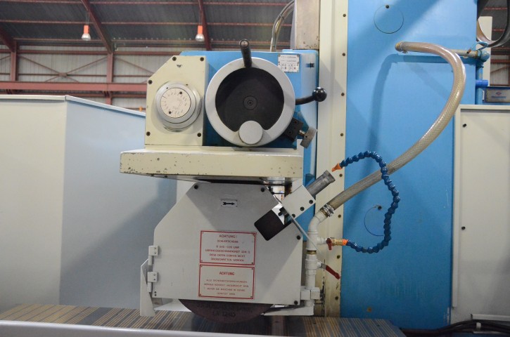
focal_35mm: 33
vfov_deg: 39.8
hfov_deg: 57.3
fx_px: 466
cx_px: 255
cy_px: 168
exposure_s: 1/640
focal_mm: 22
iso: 6400
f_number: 3.8
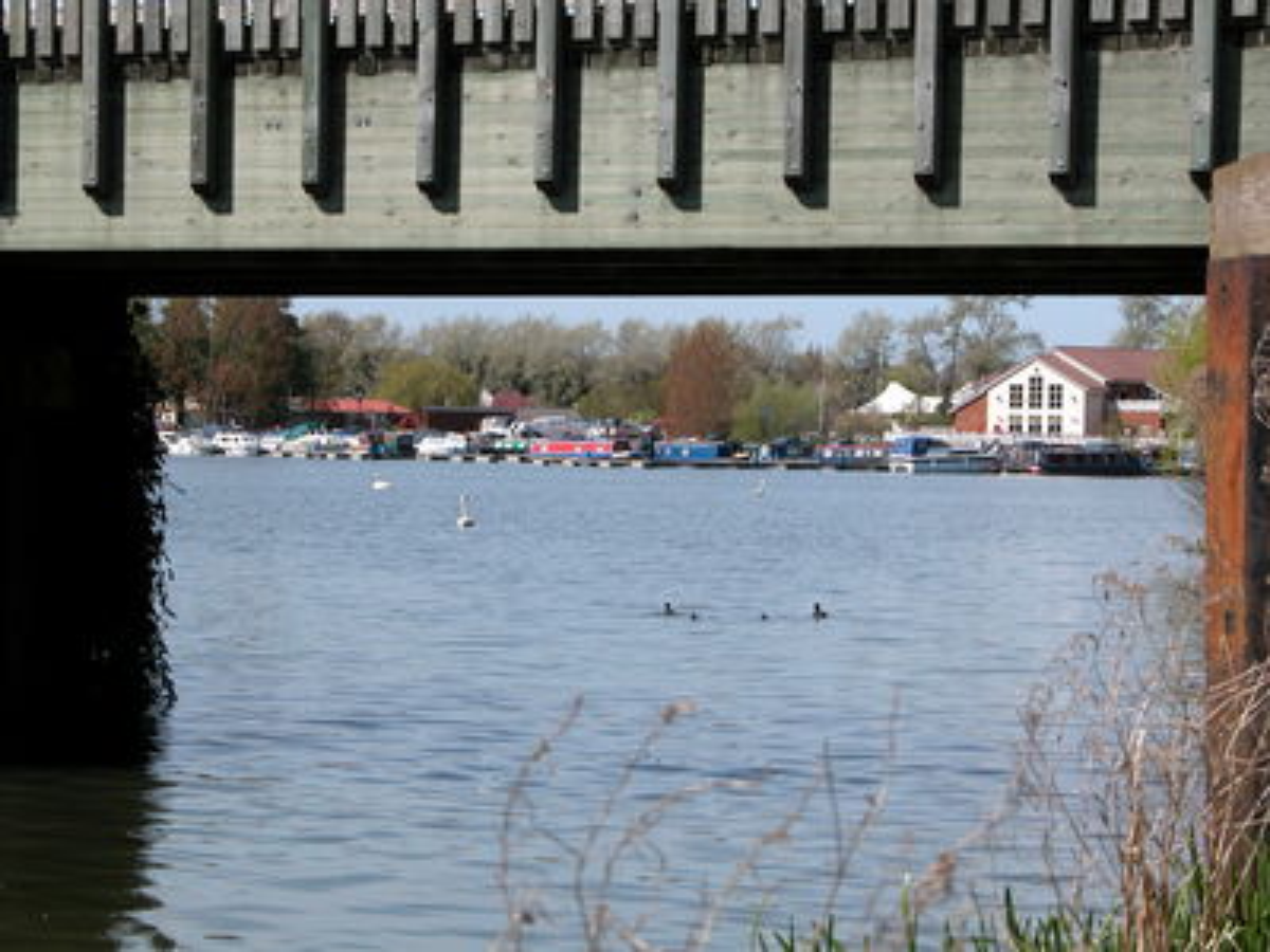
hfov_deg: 18.4
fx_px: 3926
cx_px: 635
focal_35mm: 107
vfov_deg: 13.8
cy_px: 476
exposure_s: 1/487
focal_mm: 27.3
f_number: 5.8
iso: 100
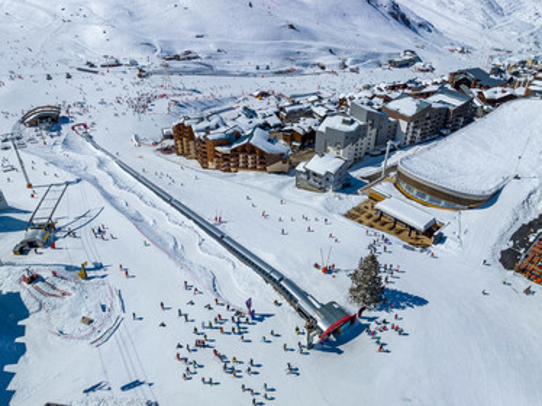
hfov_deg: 71.6
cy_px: 203
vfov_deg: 56.8
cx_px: 271
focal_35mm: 24
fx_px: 376
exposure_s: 1/640
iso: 100
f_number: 11
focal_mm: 12.3
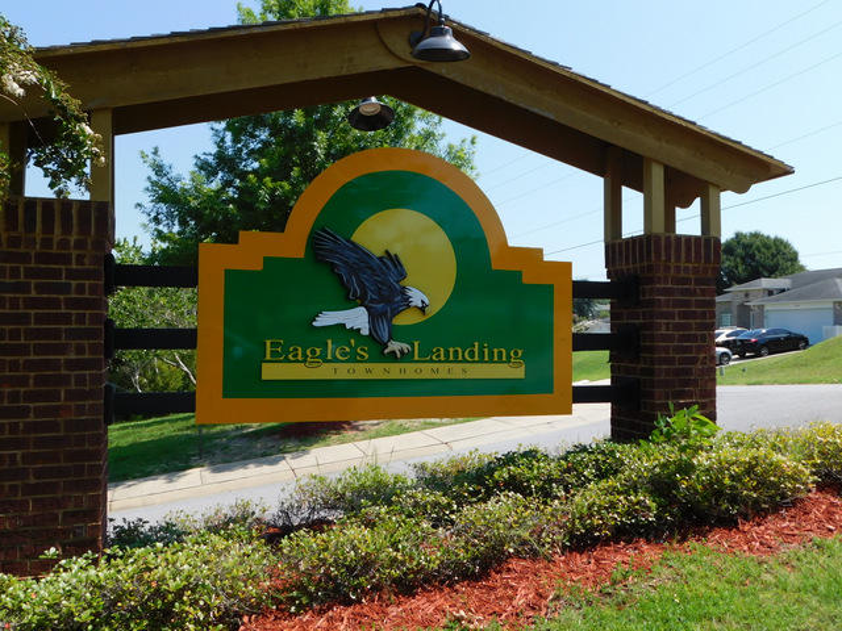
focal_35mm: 30
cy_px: 316
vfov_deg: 46.8
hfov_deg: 60.0
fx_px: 730
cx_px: 421
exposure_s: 1/1000
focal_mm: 5.3
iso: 125
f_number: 3.2
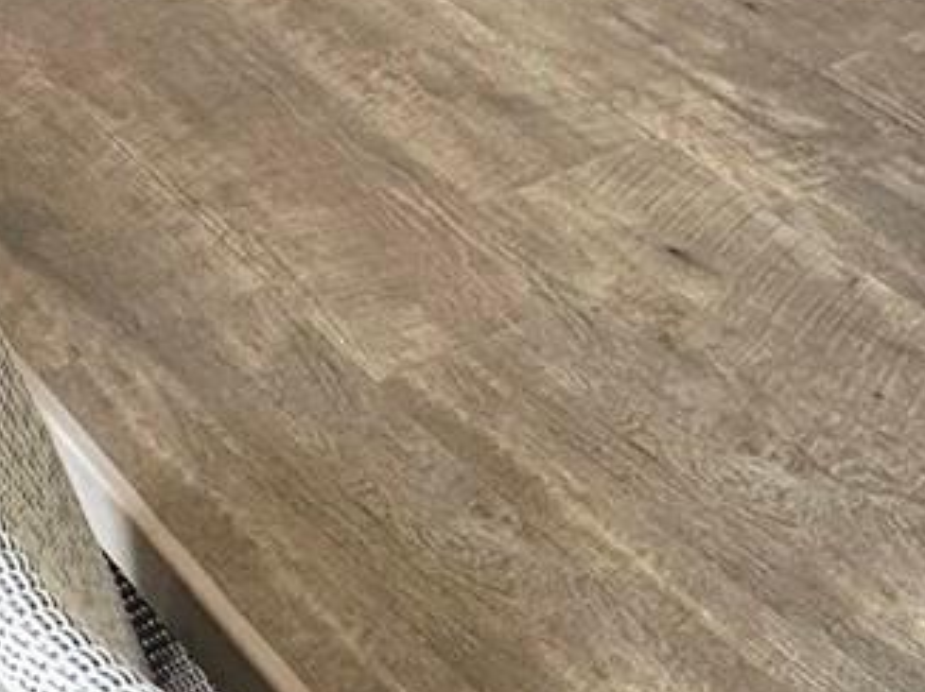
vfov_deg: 14.9
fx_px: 2350
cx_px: 1112
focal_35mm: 88
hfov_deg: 20.8
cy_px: -496
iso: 80
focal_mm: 2.22
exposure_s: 1/120
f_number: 2.2
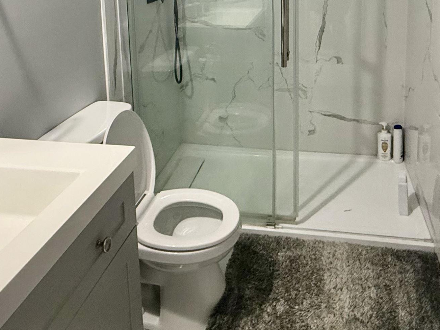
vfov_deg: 38.2
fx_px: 419
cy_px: -1
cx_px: 258
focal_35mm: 33
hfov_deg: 55.1
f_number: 2.2
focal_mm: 2.22
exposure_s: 1/60
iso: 400
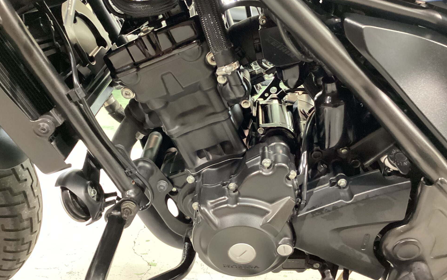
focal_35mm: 33
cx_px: 223
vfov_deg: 38.3
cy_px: 144
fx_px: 402
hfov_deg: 58.1
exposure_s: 1/25
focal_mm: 3.3
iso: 640
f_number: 2.4
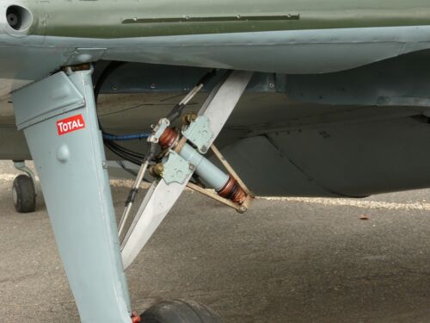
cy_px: 162
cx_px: 215
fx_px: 1652
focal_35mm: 133
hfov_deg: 14.8
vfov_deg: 11.1
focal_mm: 25.2
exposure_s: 1/200
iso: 100
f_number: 5
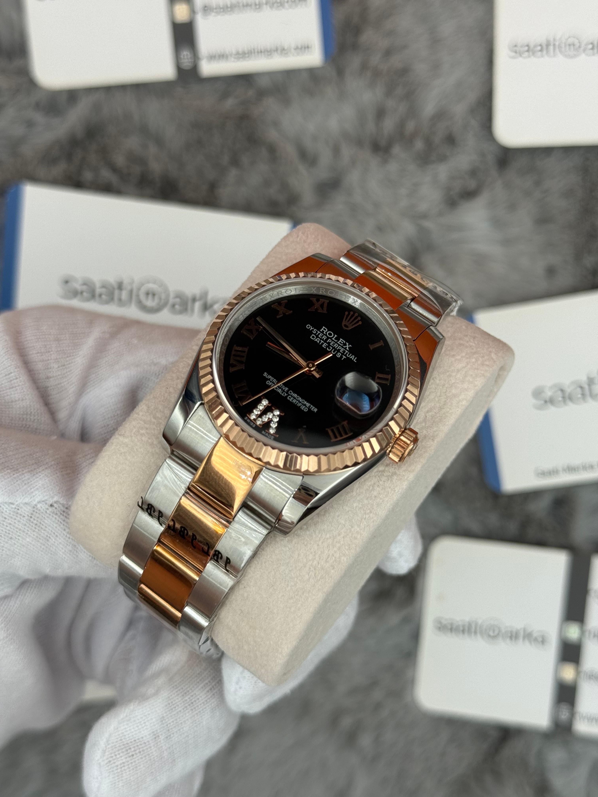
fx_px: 1106
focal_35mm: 48
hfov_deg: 30.3
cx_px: 299
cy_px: 398
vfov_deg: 39.7
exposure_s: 1/875
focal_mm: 6.76
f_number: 1.78
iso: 64
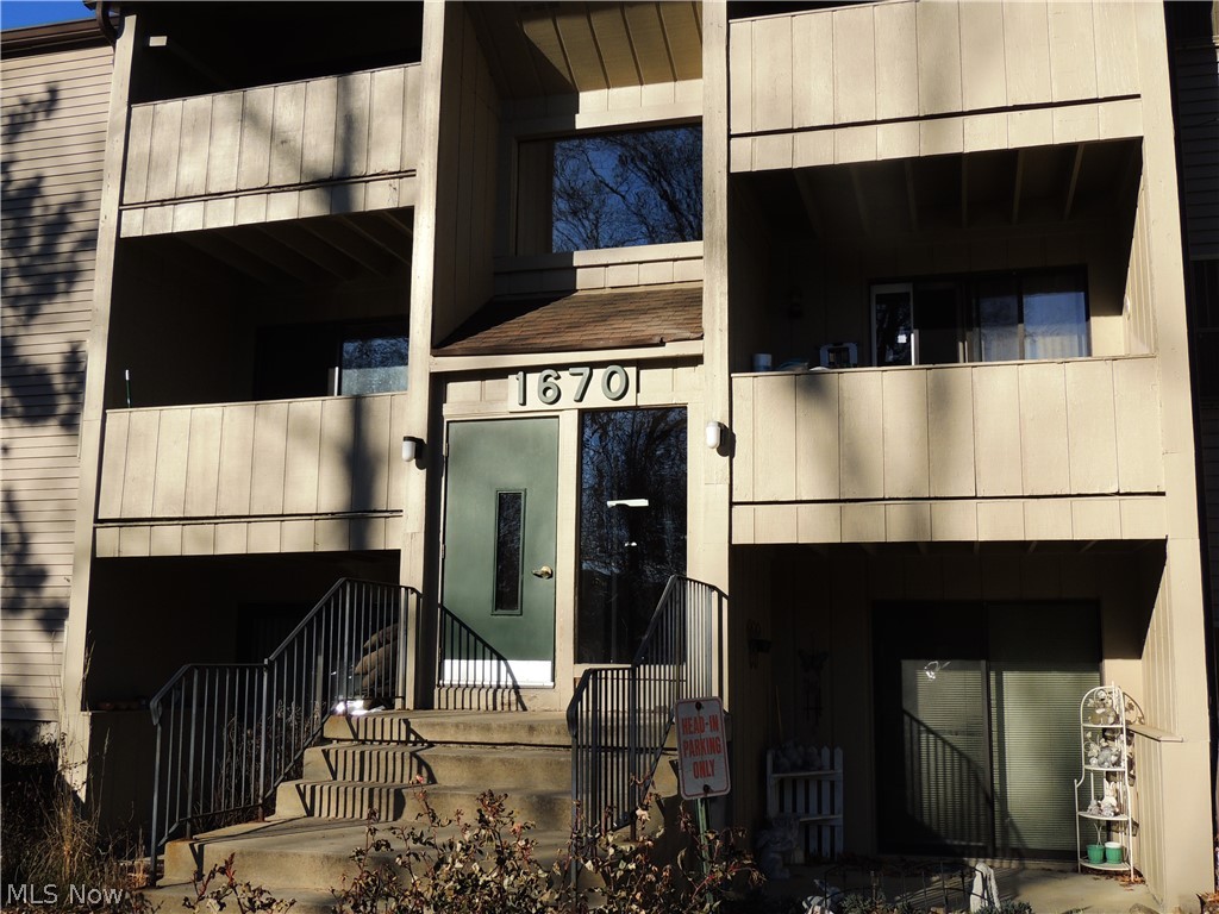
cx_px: 610
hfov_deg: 52.6
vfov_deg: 40.7
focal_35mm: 35
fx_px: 1233
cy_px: 457
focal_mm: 6.2
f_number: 3.3
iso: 100
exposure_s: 1/1250
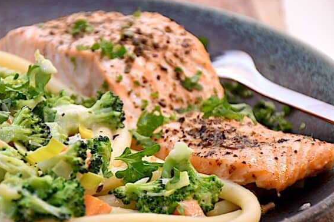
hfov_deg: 11.2
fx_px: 1698
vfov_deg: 7.5
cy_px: 129
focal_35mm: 183
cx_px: 110
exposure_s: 1/60
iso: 900
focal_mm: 90
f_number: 5.3
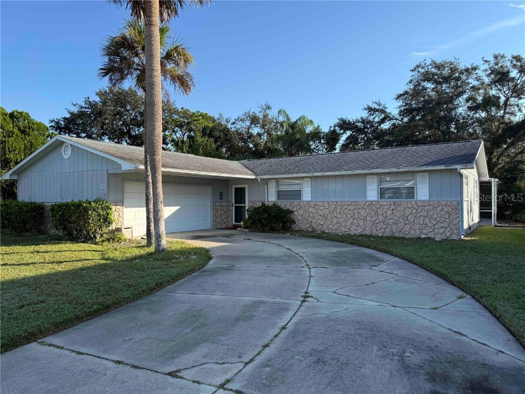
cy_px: 197
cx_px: 262
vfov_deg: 56.8
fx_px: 364
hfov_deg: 71.6
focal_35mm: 24
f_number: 1.78
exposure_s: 1/2169
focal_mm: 6.76
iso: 80
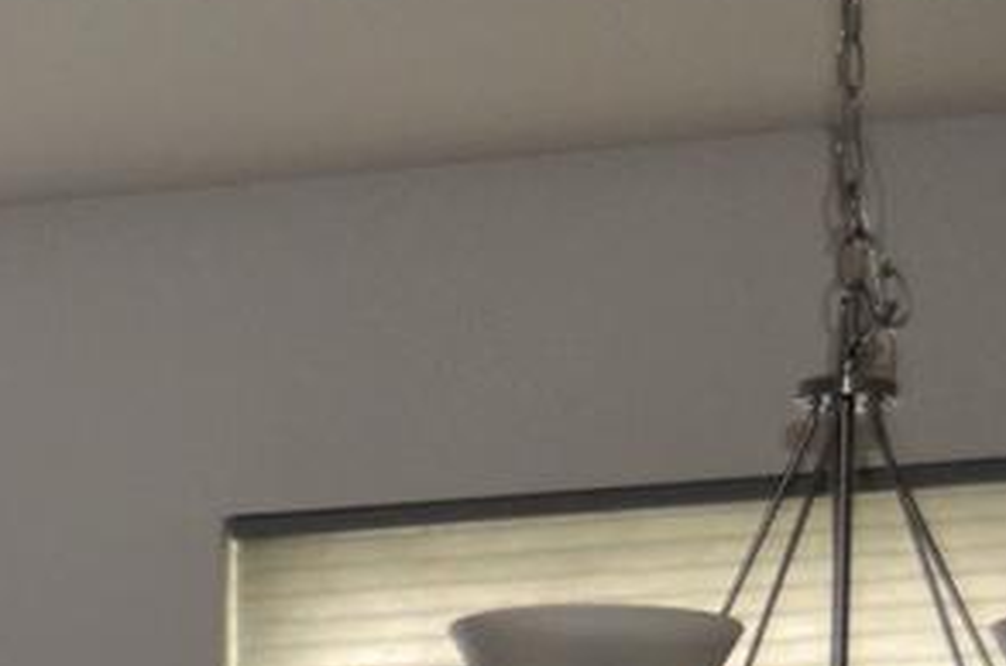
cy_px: 1617
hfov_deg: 7.5
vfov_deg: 5.3
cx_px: -1576
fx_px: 7027
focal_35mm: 252
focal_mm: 24
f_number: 4
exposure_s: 1/125
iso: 400
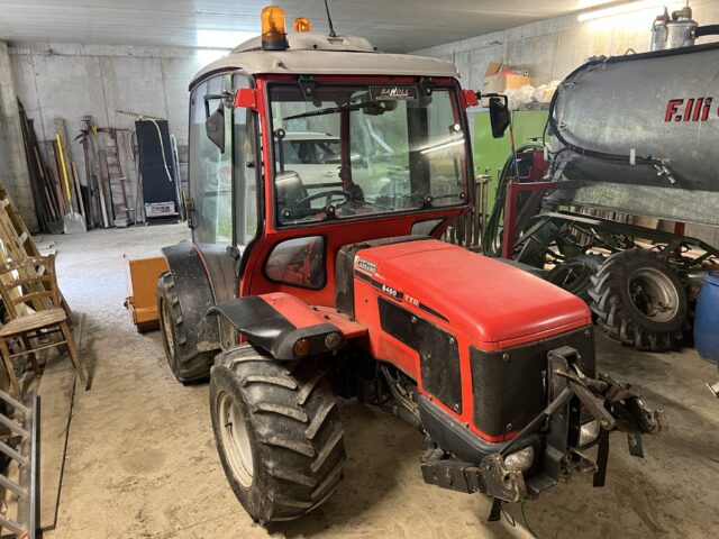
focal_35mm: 26
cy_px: 270
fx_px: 540
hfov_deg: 67.3
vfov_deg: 53.1
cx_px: 360
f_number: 1.5
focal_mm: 5.7
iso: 500
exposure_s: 1/50
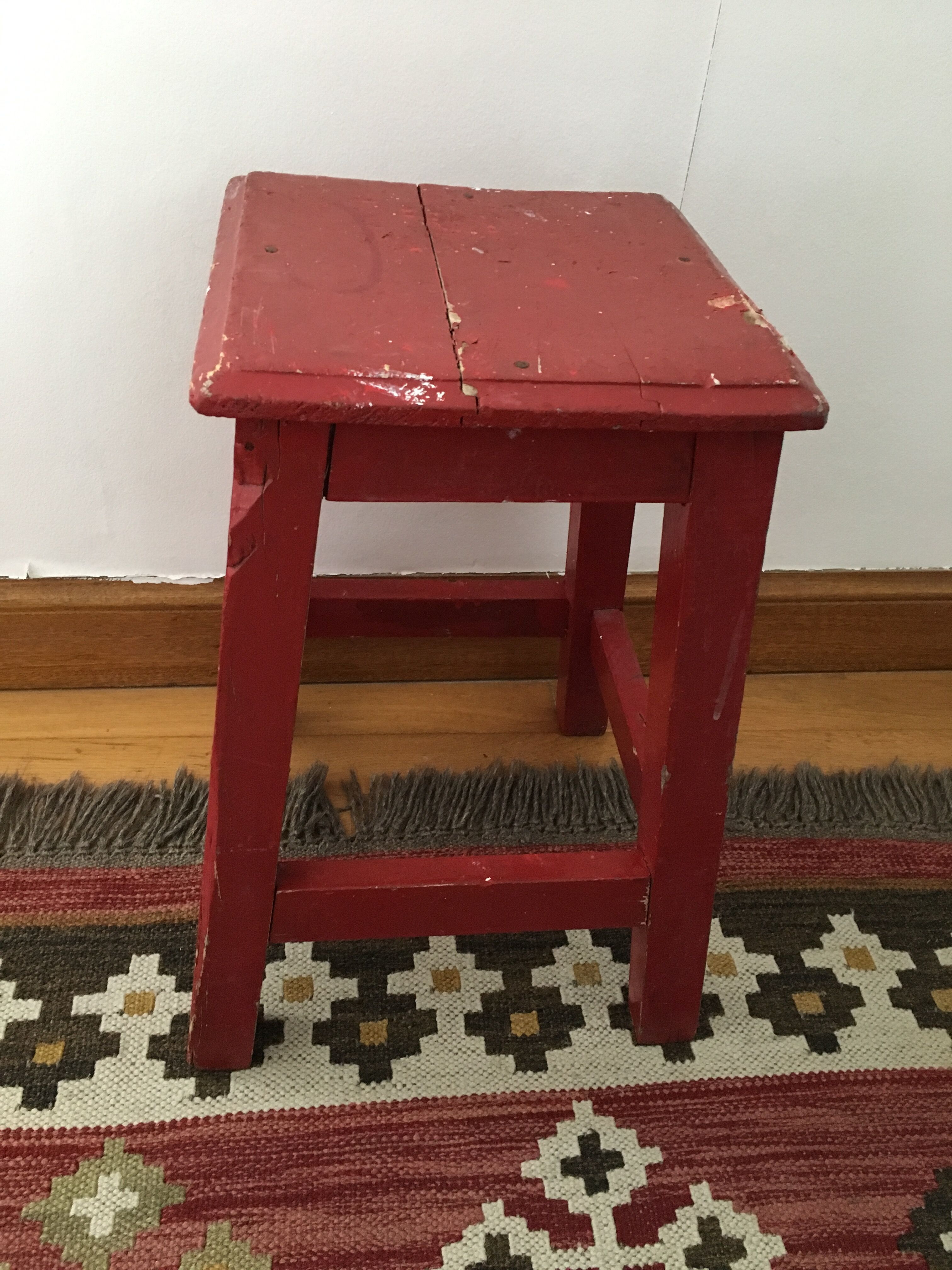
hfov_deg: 48.2
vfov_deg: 61.7
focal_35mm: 29
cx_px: 476
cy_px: 635
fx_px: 1063
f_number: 2.2
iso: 200
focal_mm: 4.15
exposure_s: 1/17
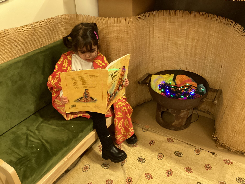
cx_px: 122
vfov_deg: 45.4
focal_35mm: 31
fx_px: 219
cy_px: 92
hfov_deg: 58.4
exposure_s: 1/33
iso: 250
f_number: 2.4
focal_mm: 3.3
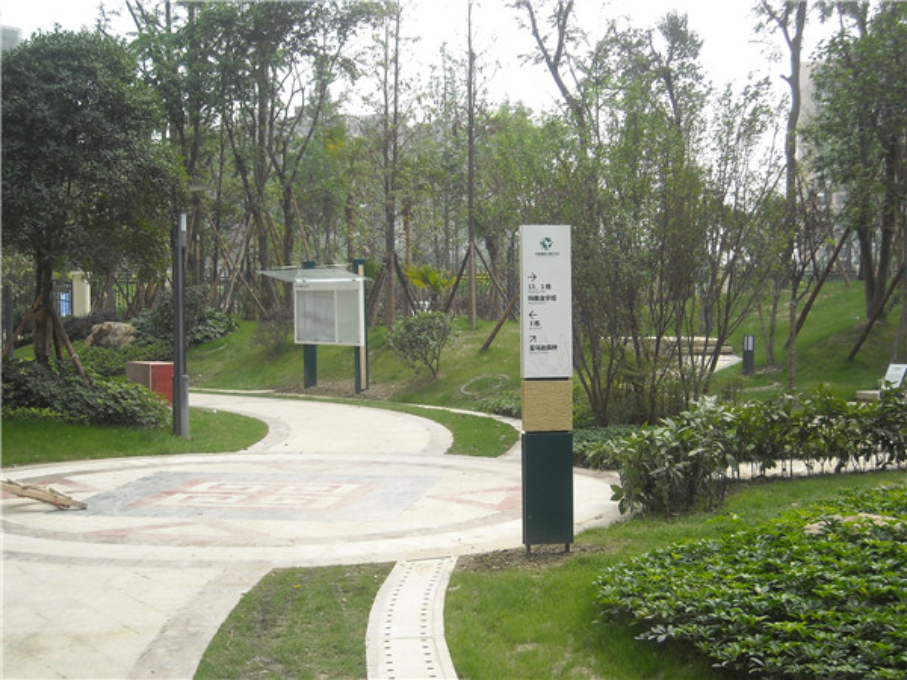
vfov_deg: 27.0
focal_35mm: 54
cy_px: 340
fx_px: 1415
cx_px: 454
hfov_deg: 35.5
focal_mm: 8.85
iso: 64
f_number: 3.3
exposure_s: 1/209
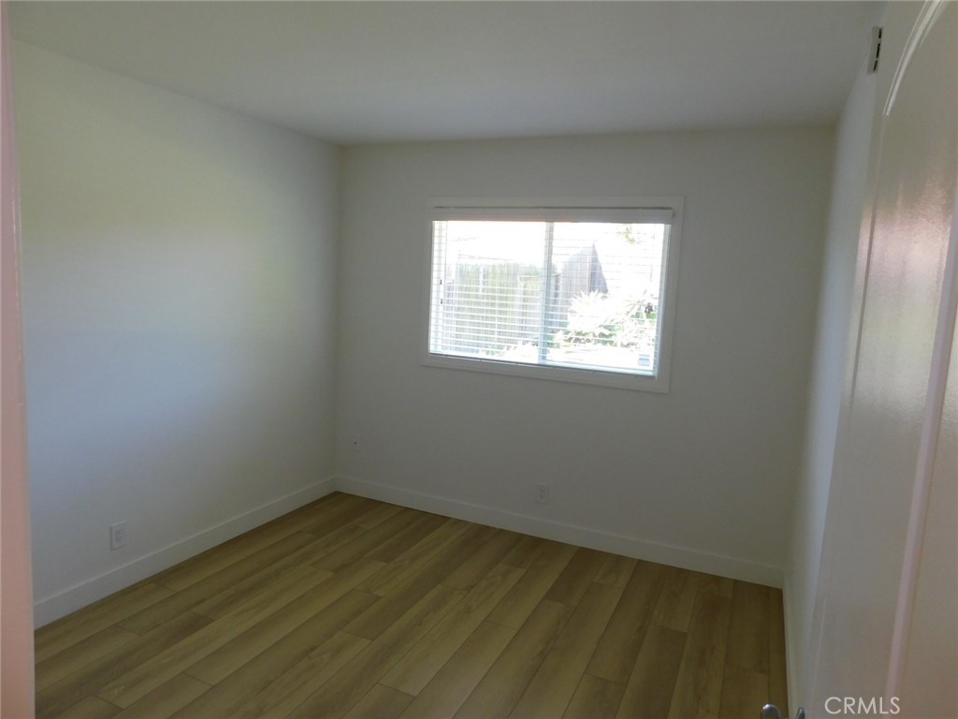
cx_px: 479
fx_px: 637
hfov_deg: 73.9
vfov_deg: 58.9
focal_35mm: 23
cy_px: 360
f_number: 3
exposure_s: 1/30
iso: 125
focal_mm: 4
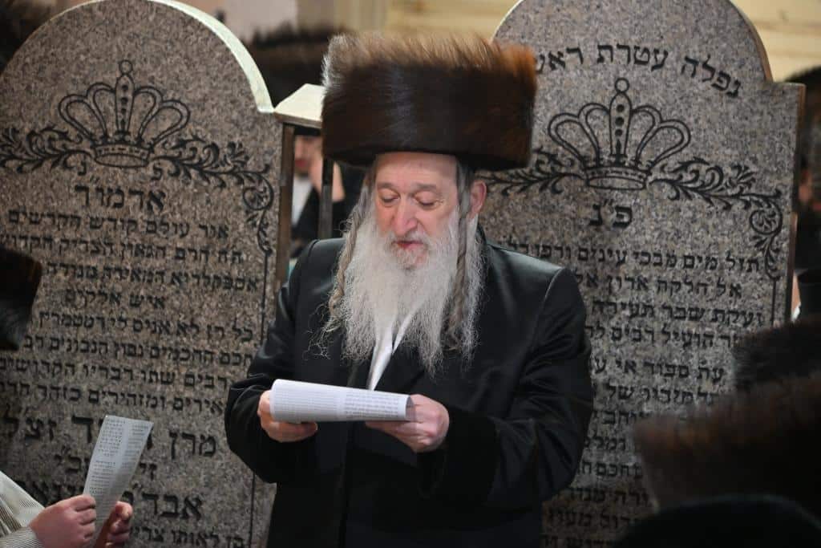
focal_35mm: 120
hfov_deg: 17.1
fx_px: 2737
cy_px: 274
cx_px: 410
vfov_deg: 11.4
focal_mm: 120
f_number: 4
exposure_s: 1/160
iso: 1000
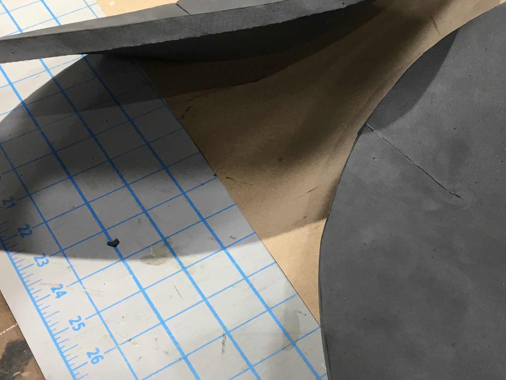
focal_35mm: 60
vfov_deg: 24.4
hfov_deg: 31.4
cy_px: 155
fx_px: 877
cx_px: 397
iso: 32
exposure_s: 1/30
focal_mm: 4.15
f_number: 2.2
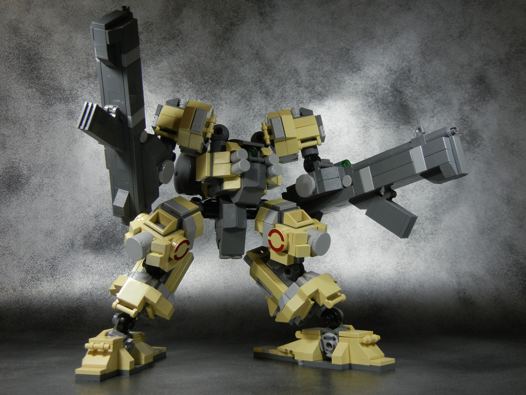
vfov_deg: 32.2
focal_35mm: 45
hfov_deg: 42.1
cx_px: 263
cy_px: 198
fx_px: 684
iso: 400
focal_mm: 8.1
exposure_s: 1/93.3
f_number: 3.8
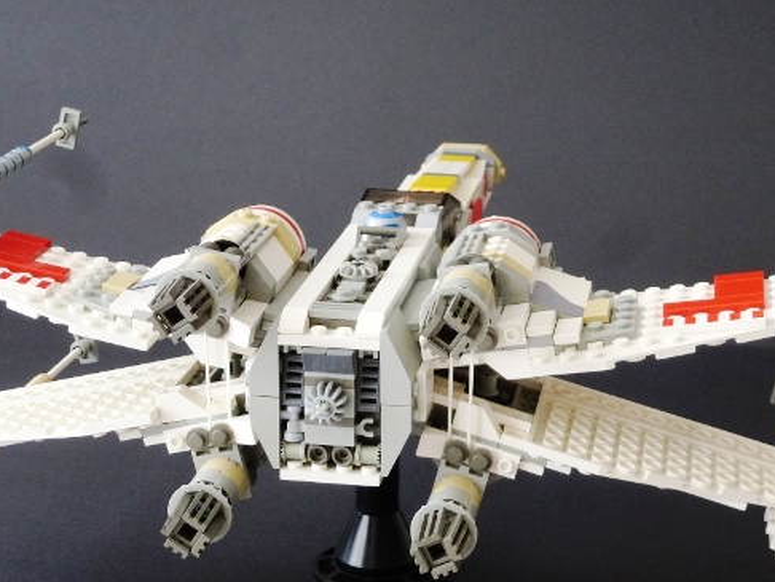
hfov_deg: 26.0
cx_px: 380
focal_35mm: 75
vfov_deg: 19.6
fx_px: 1680
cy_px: 343
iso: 400
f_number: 4.4
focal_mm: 10.1
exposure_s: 1/20
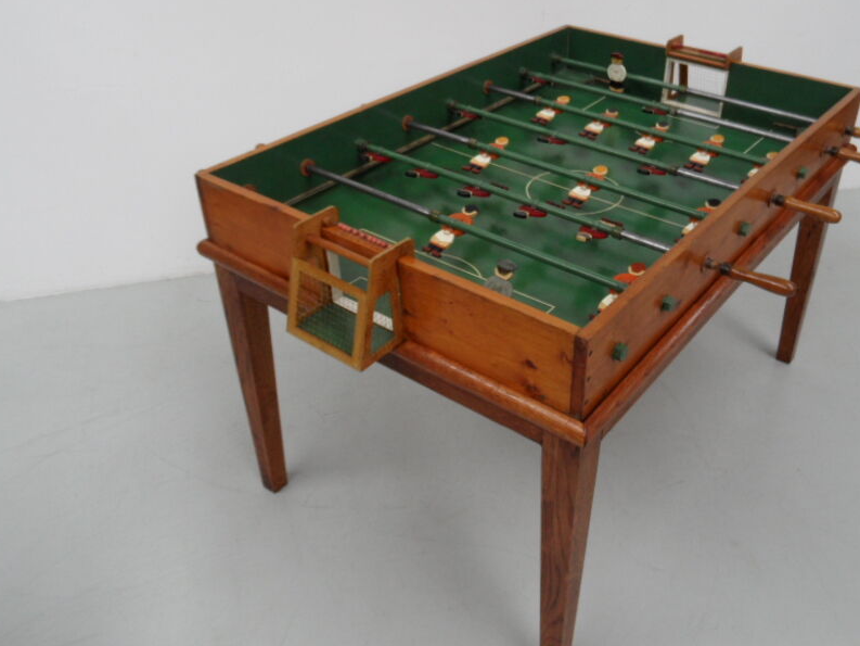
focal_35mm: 31
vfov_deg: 45.4
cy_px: 300
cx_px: 506
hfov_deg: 58.0
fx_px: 770
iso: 100
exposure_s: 1/60
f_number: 3.2
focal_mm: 3.9
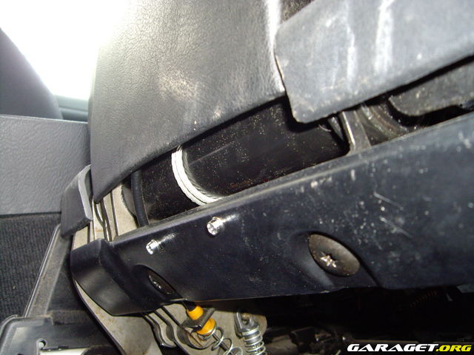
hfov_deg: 49.0
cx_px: 237
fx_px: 520
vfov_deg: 37.7
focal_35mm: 38
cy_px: 178
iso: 200
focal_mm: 6.2
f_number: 2.7
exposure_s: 1/40
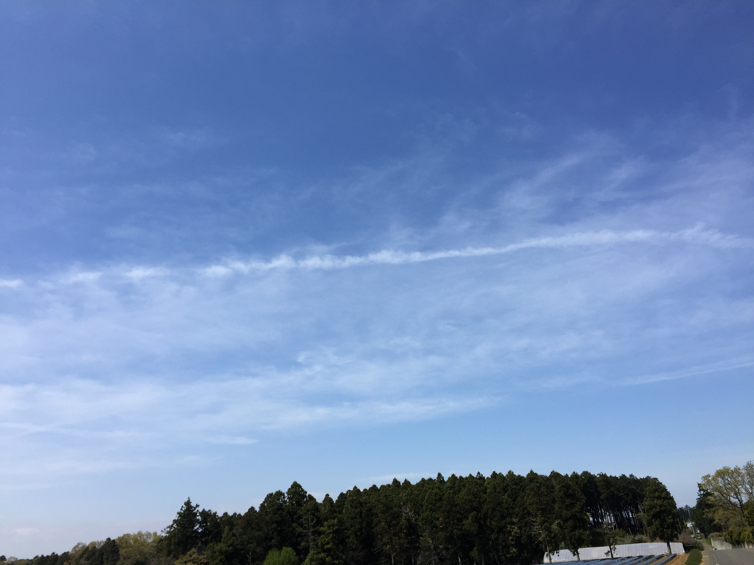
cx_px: 377
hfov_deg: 61.7
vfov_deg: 48.2
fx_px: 632
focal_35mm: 29
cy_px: 282
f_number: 2.2
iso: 32
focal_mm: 4.15
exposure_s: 1/2639
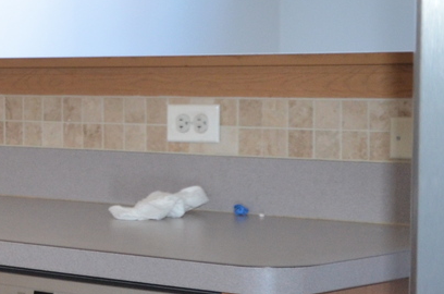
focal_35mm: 132
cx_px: -364
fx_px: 1624
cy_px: 163
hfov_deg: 13.8
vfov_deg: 10.3
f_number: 3.8
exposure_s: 1/60
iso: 800
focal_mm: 22
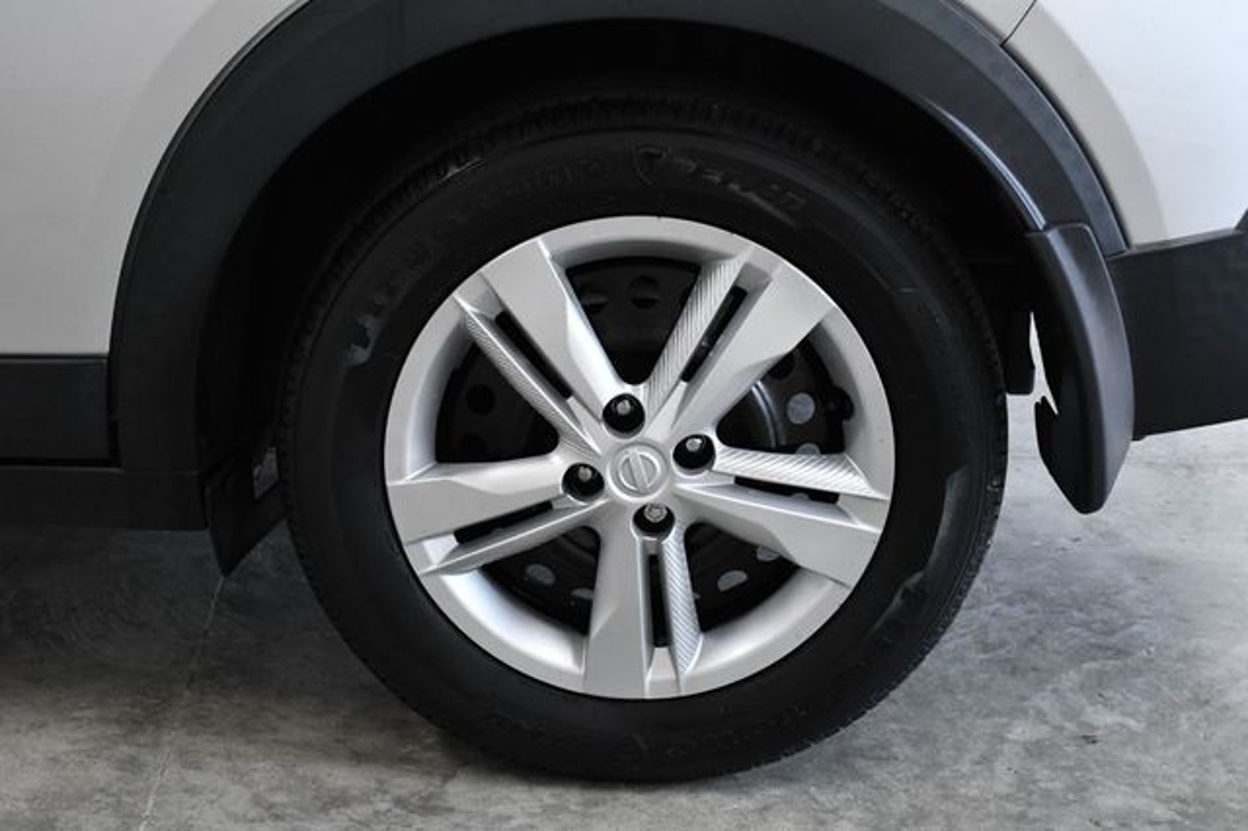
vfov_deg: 18.9
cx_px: 624
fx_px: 2495
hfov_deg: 28.1
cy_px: 416
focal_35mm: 72
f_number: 10
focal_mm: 48
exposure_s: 1/400
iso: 2500
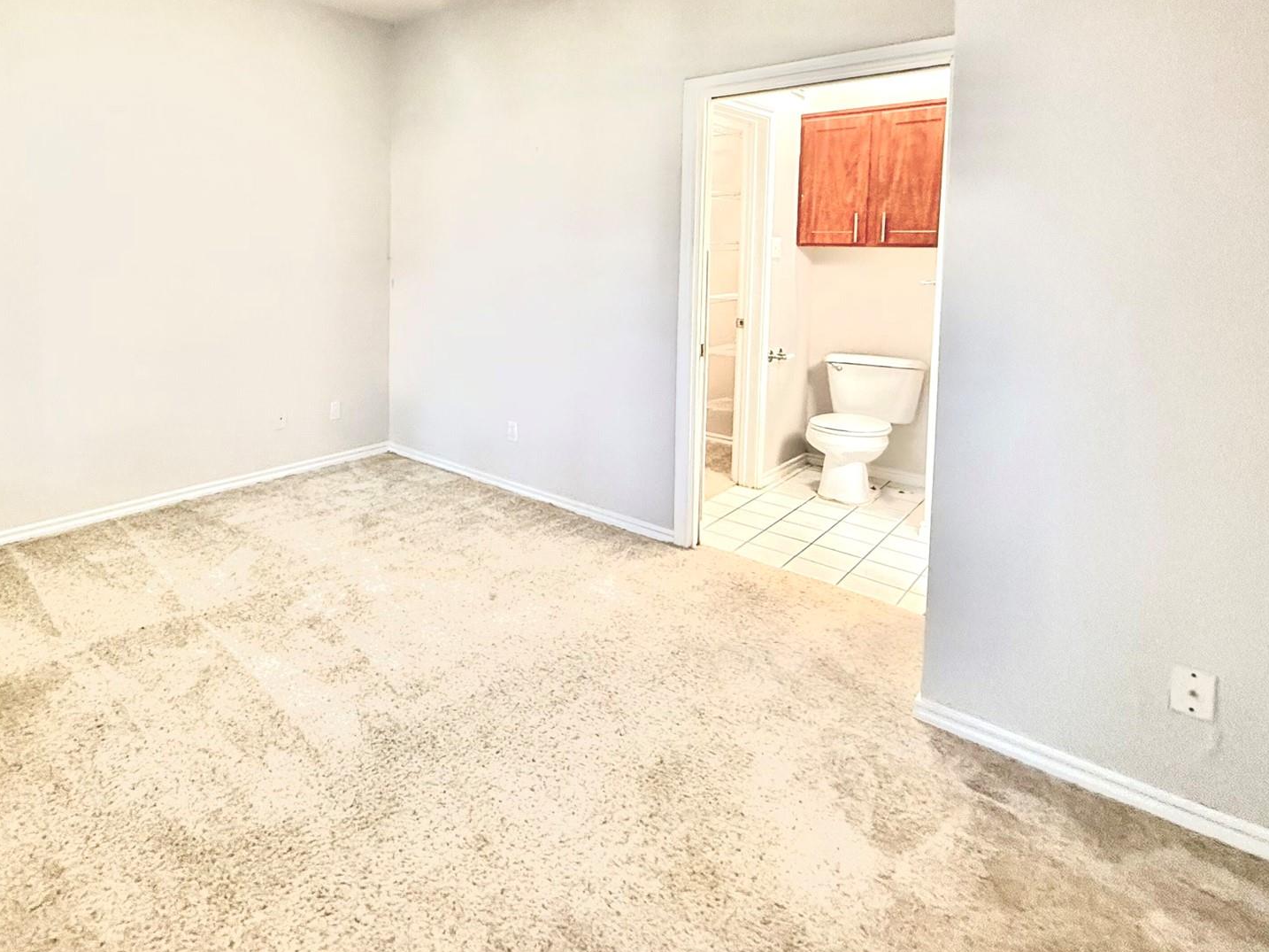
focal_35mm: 20
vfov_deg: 63.4
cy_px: 282
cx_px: 393
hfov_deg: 78.3
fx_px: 733
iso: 640
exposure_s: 1/60
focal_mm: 2.22
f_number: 2.2
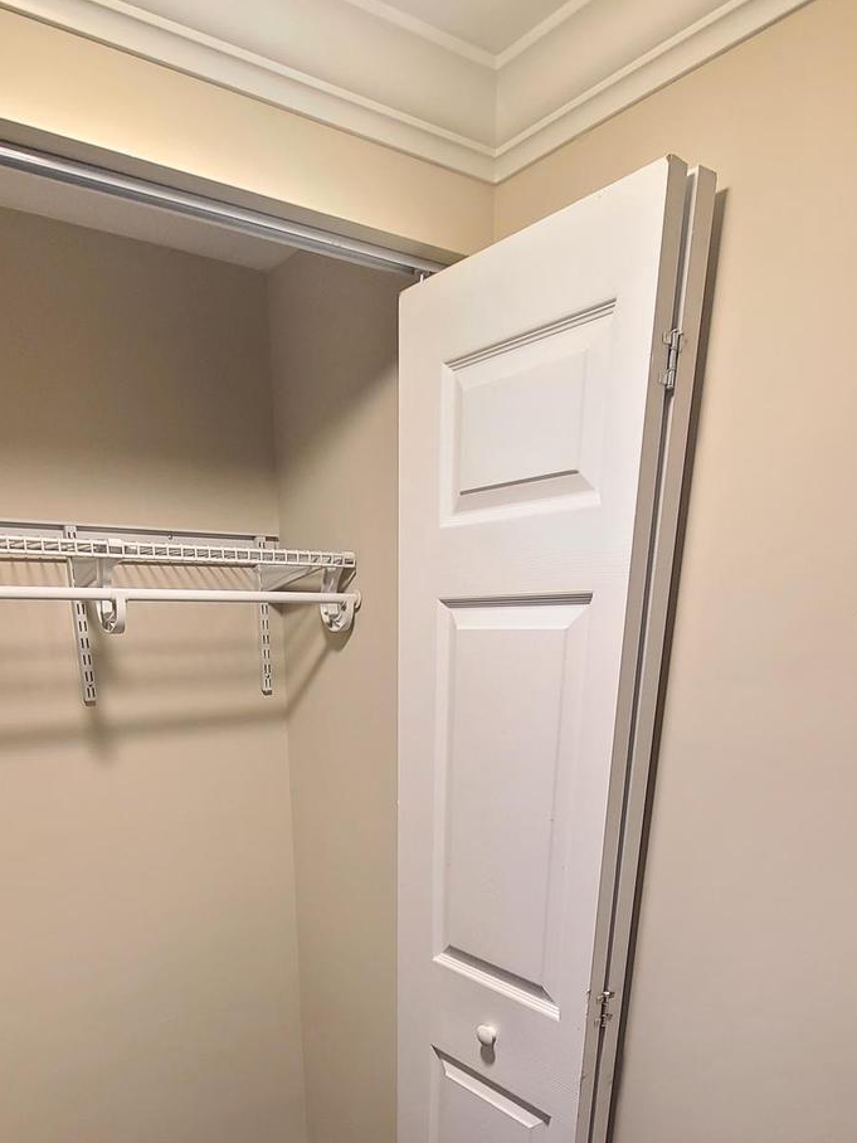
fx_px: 726
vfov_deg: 69.5
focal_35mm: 22
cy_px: 901
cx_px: 380
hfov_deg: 60.9
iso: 400
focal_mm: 2.2
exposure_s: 1/39
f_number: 2.2
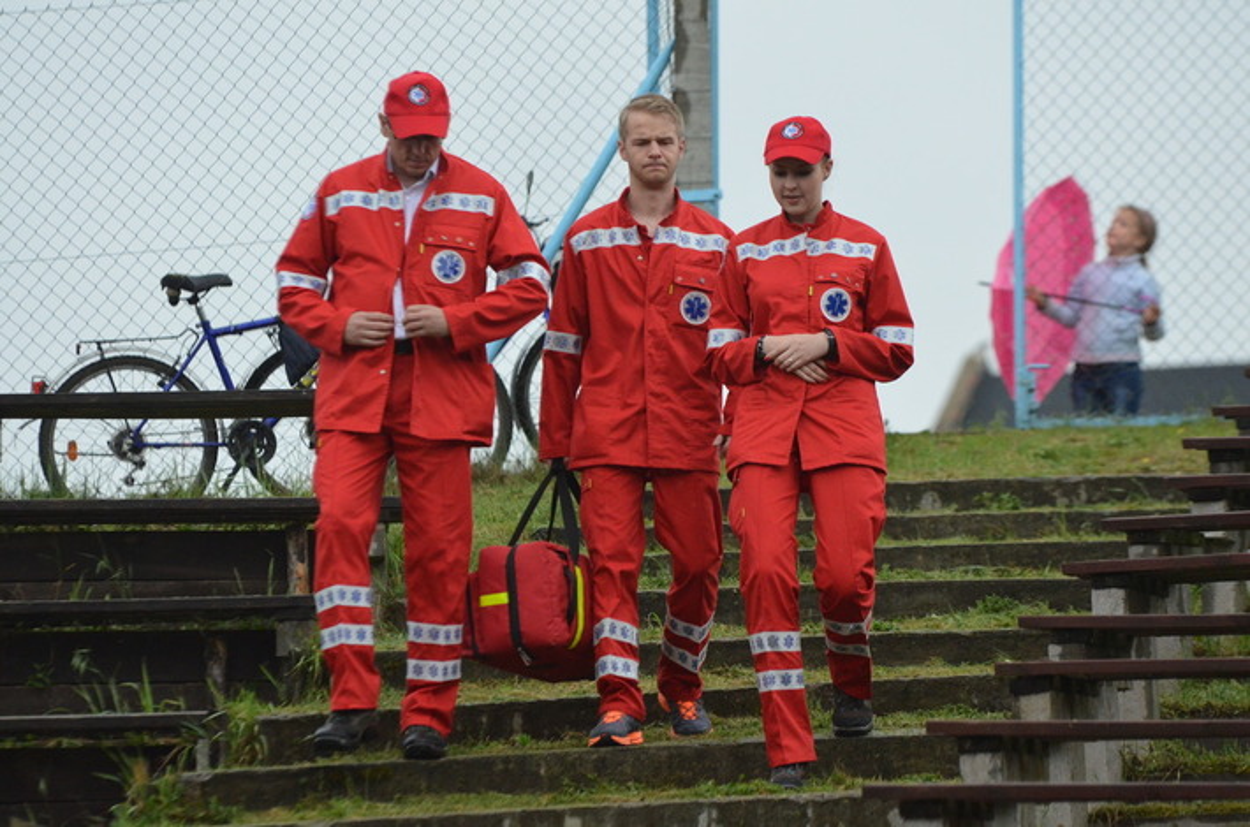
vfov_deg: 4.9
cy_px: 414
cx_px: 625
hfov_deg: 7.4
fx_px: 9614
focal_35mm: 278
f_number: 3.5
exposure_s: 1/800
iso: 1600
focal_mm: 185
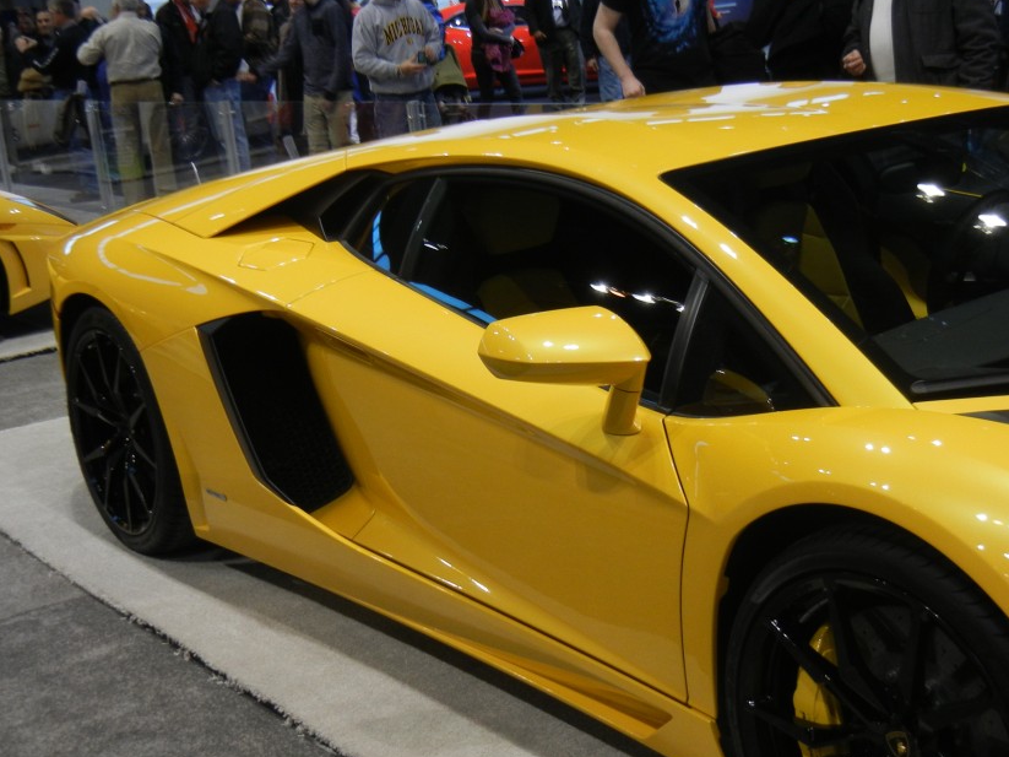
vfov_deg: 26.0
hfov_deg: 34.4
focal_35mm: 56
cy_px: 458
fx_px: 1632
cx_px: 500
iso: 235
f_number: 3.8
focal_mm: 8.1
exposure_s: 1/58.5
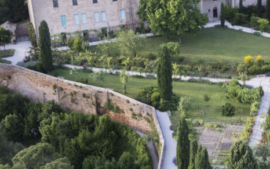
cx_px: 243
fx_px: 566
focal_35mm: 77
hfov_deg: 25.9
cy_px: 113
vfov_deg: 16.9
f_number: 2.8
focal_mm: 8.38
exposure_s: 1/350
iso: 110
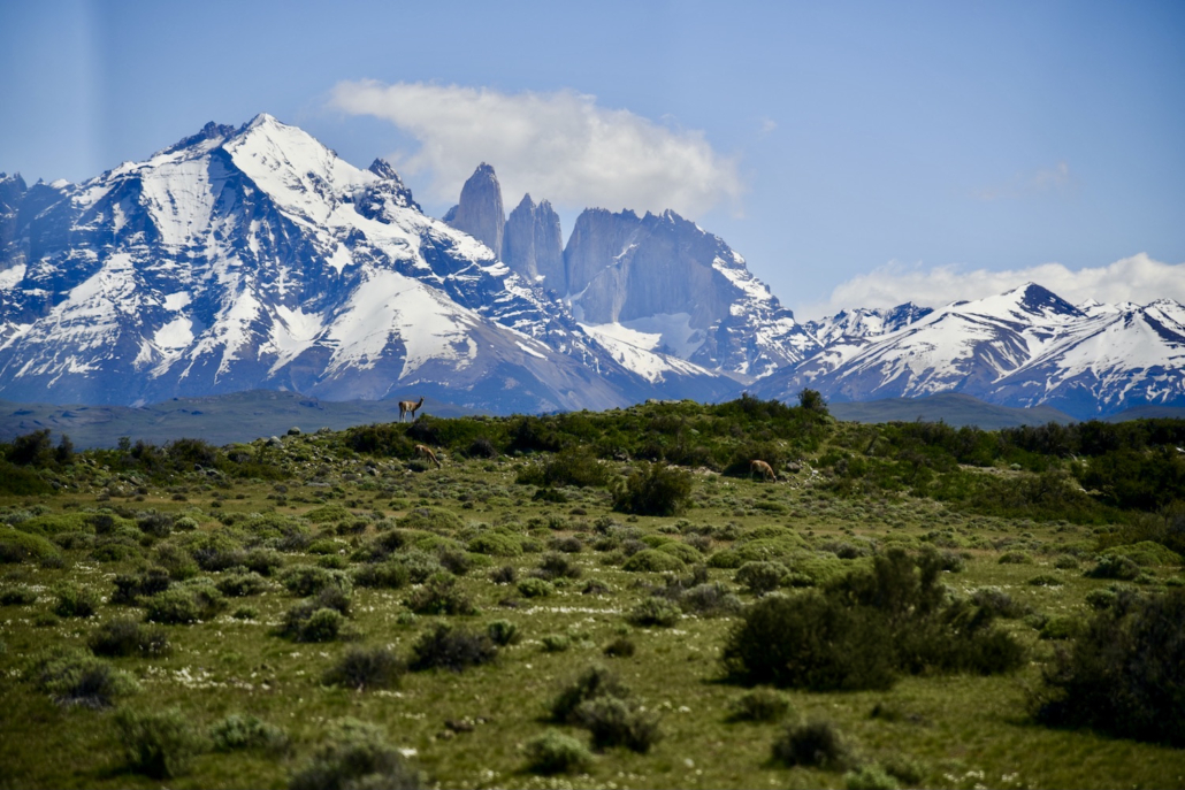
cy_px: 395
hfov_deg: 17.1
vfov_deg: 11.4
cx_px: 592
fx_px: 3950
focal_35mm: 120
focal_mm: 120
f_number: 4
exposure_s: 1/320
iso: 100
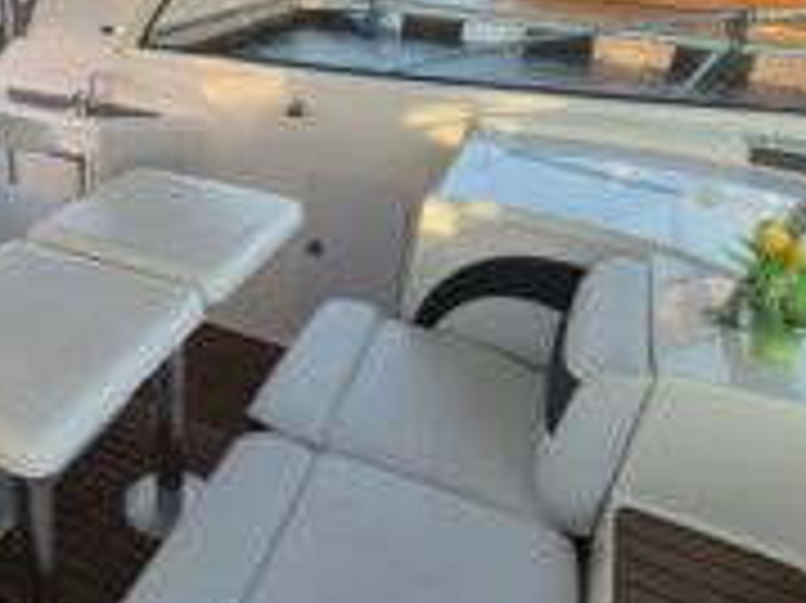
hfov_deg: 57.5
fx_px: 675
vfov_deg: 46.6
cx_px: 171
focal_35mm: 29
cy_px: 158
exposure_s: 1/225
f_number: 2.2
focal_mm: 2.2
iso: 50
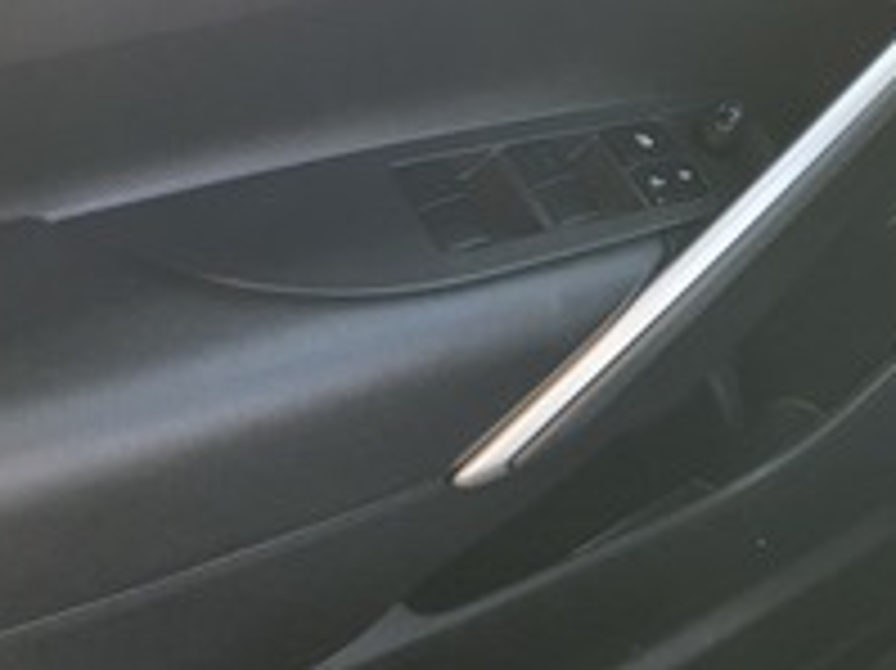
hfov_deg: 32.2
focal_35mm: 55
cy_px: 88
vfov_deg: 25.8
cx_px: 896
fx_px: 1423
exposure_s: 1/120
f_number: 2.4
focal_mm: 4.3
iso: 160
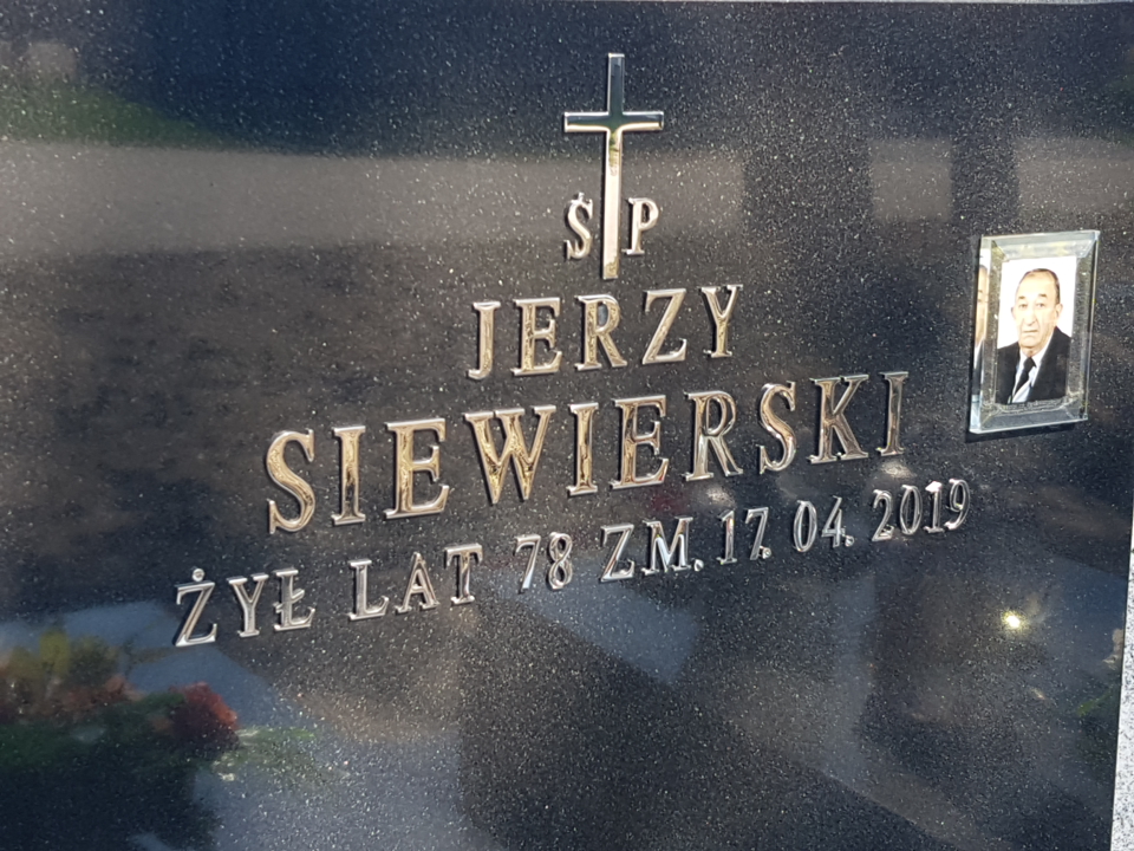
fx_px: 852
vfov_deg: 53.1
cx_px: 567
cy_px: 426
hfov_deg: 67.3
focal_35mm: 26
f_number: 1.7
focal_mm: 4.2
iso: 40
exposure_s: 1/512
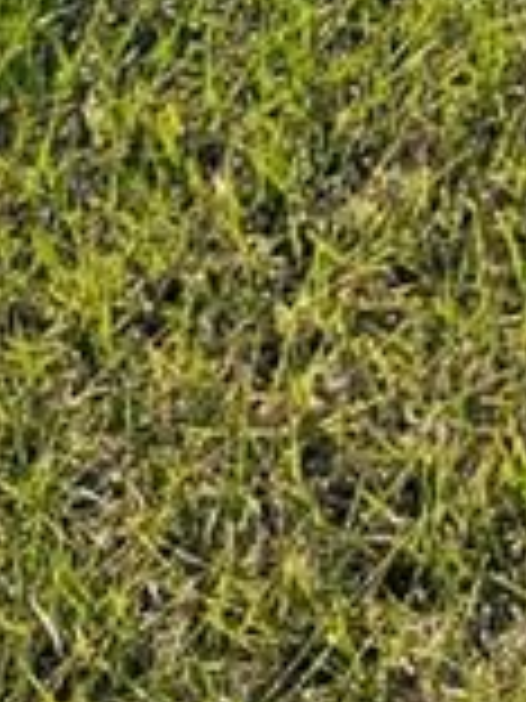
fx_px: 3586
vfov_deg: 8.0
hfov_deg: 7.1
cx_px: 1762
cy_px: -1935
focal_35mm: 177
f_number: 1.7
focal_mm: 6.3
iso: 16
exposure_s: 1/1425
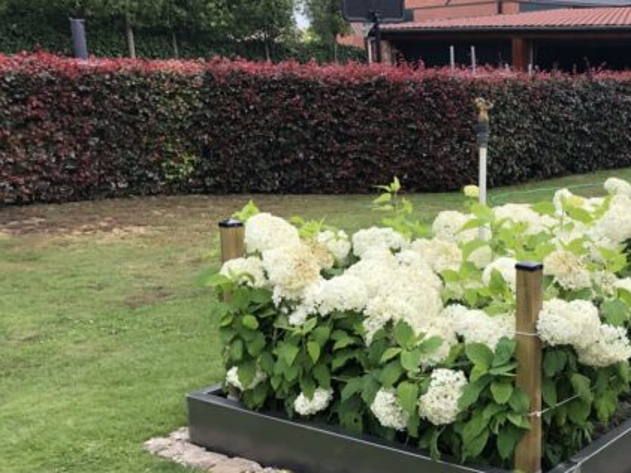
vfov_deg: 28.3
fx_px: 929
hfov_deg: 35.2
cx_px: 573
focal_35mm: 51
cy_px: 331
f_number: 1.8
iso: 20
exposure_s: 1/716
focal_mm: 3.99
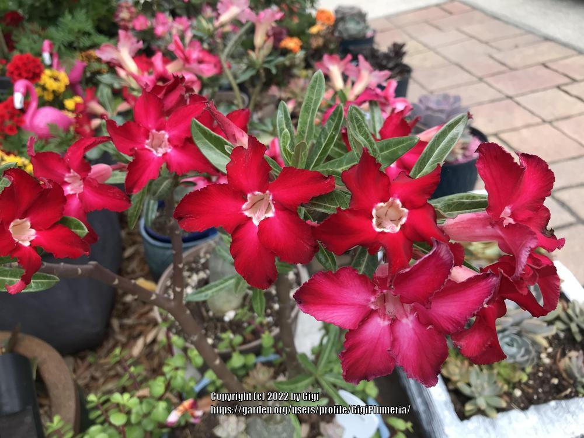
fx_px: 472
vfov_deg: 49.7
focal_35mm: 28
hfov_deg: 63.4
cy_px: 219
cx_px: 292
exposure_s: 1/269
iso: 20
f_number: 1.8
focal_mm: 3.99
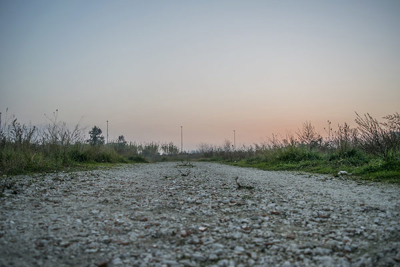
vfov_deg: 47.9
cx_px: 200
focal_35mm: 27
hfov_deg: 67.4
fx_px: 300
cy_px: 134
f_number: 3.5
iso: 100
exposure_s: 1/200
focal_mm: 18
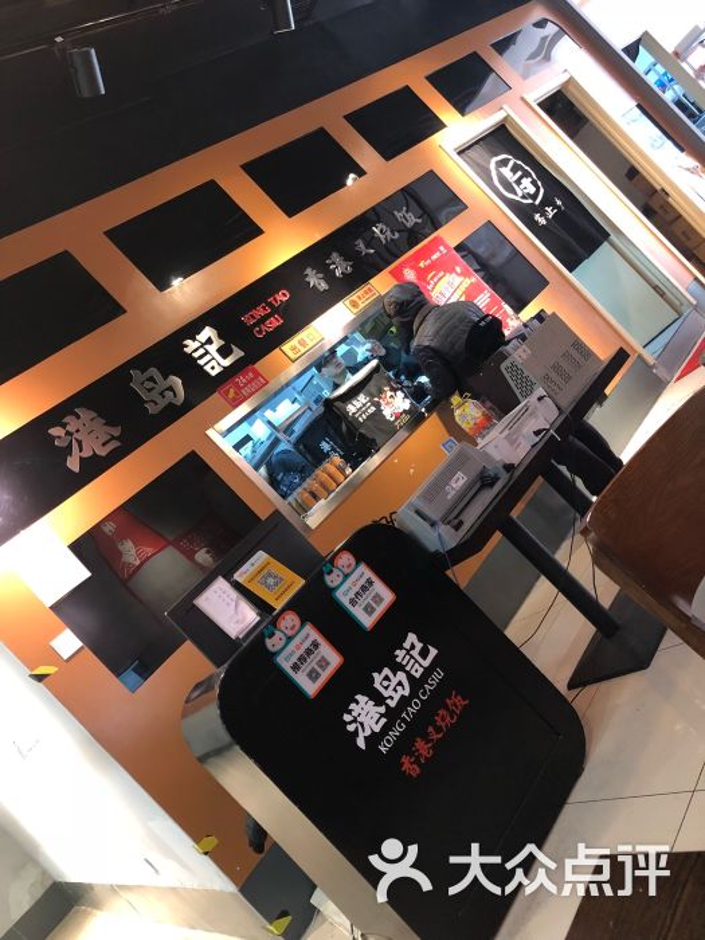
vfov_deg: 61.7
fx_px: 787
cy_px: 470
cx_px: 352
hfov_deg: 48.2
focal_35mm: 29
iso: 100
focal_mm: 3.99
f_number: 1.8
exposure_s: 1/14
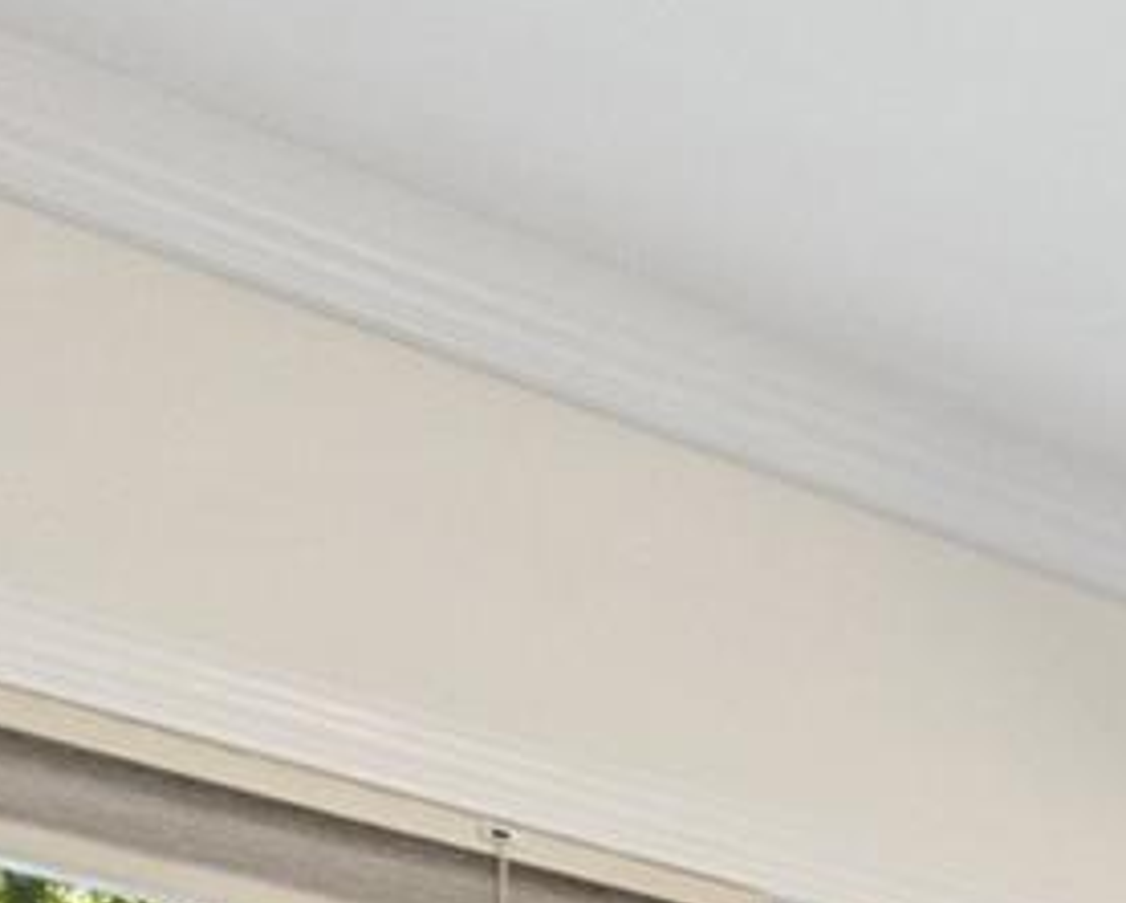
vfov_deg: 11.4
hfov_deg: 13.3
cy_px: 2207
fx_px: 3702
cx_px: 2634
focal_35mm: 111
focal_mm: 16
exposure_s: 1/10
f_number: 5.6
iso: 800
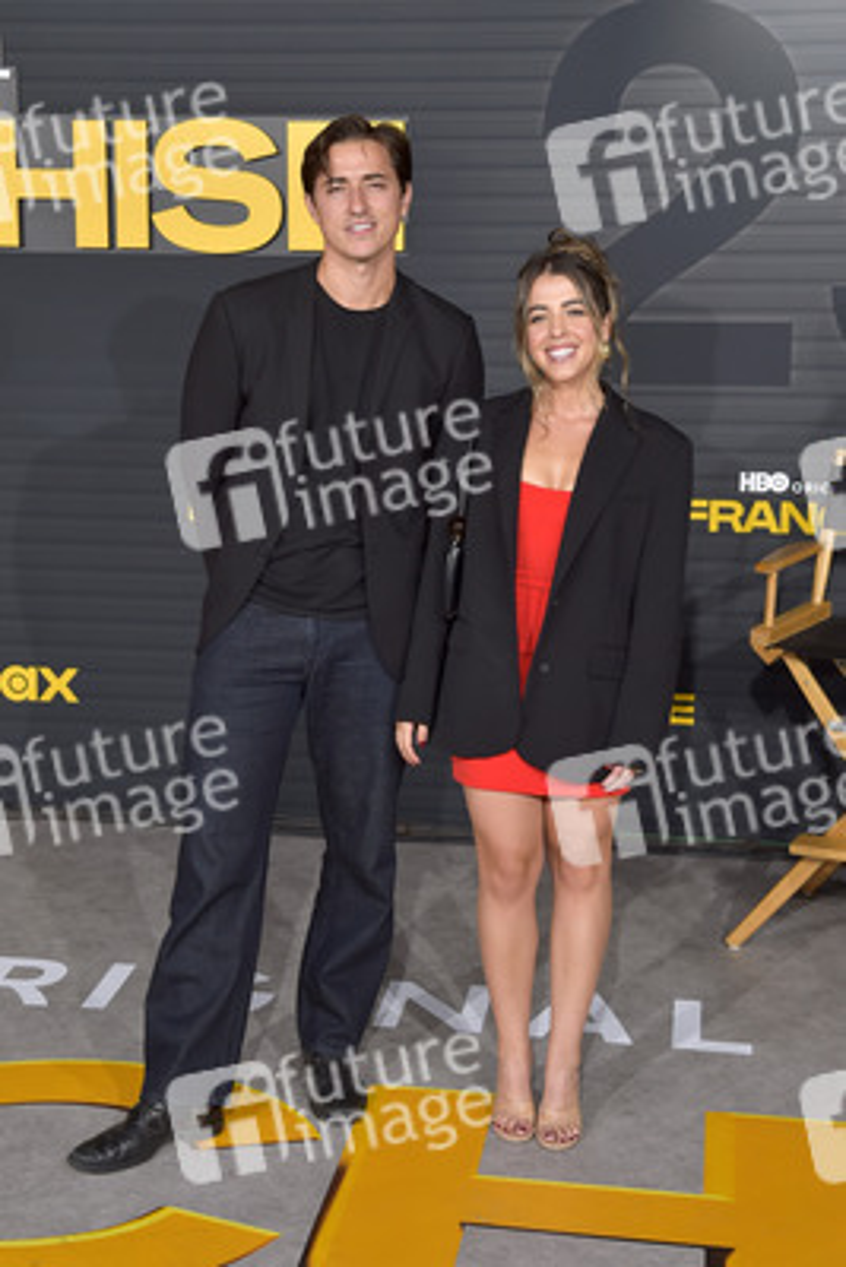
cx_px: 423
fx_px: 1690
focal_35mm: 48
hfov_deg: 28.1
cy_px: 634
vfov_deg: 41.1
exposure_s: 1/250
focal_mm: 48
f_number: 6.3
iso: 320
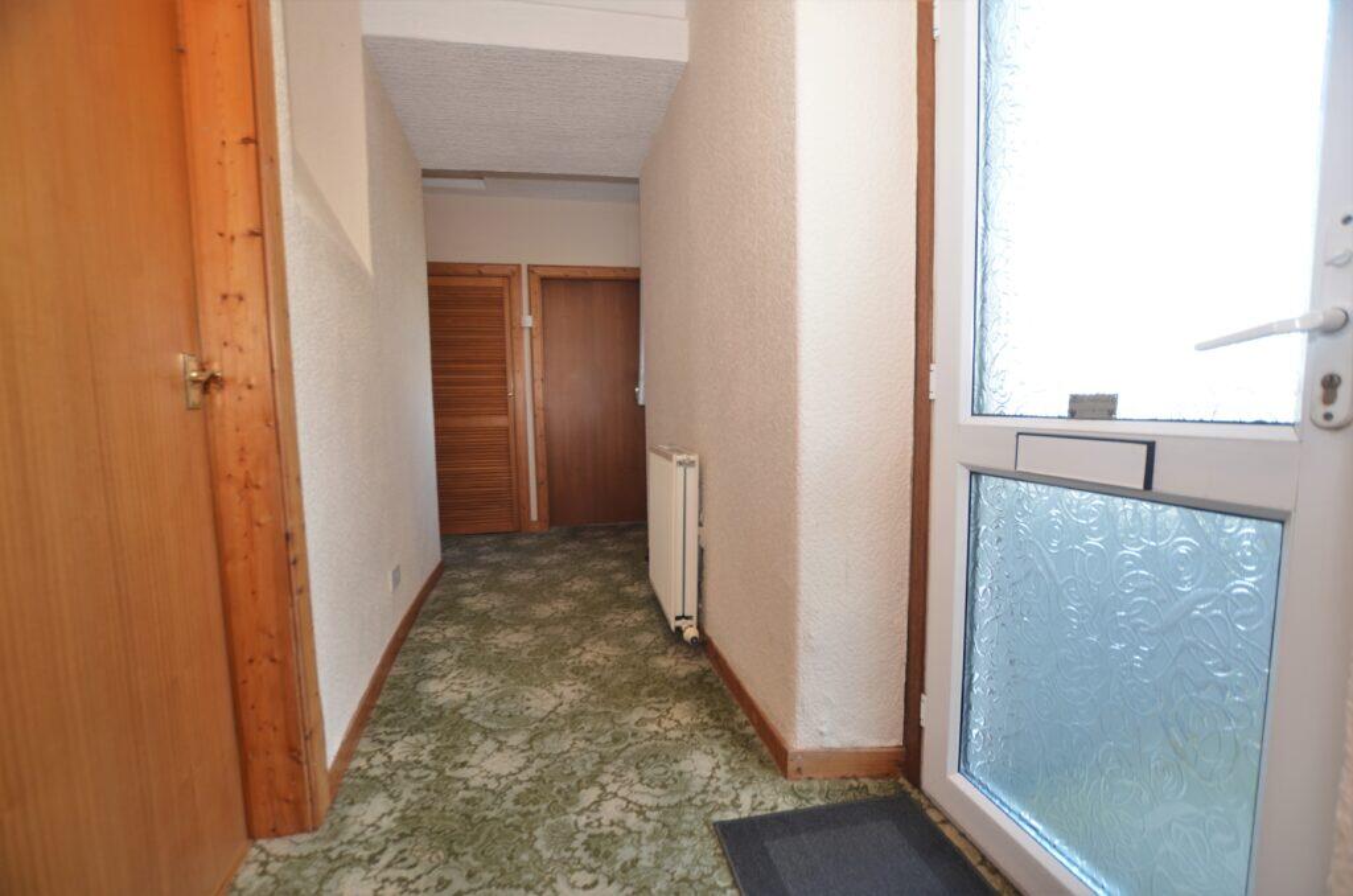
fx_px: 563
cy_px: 448
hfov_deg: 100.5
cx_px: 676
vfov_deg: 77.1
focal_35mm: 15
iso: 220
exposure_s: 1/60
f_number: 4
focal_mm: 10
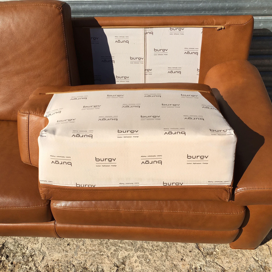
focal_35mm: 35
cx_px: 134
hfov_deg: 47.2
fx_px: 311
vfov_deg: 47.2
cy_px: 136
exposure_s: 1/3077
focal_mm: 4.15
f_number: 2.2
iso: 25
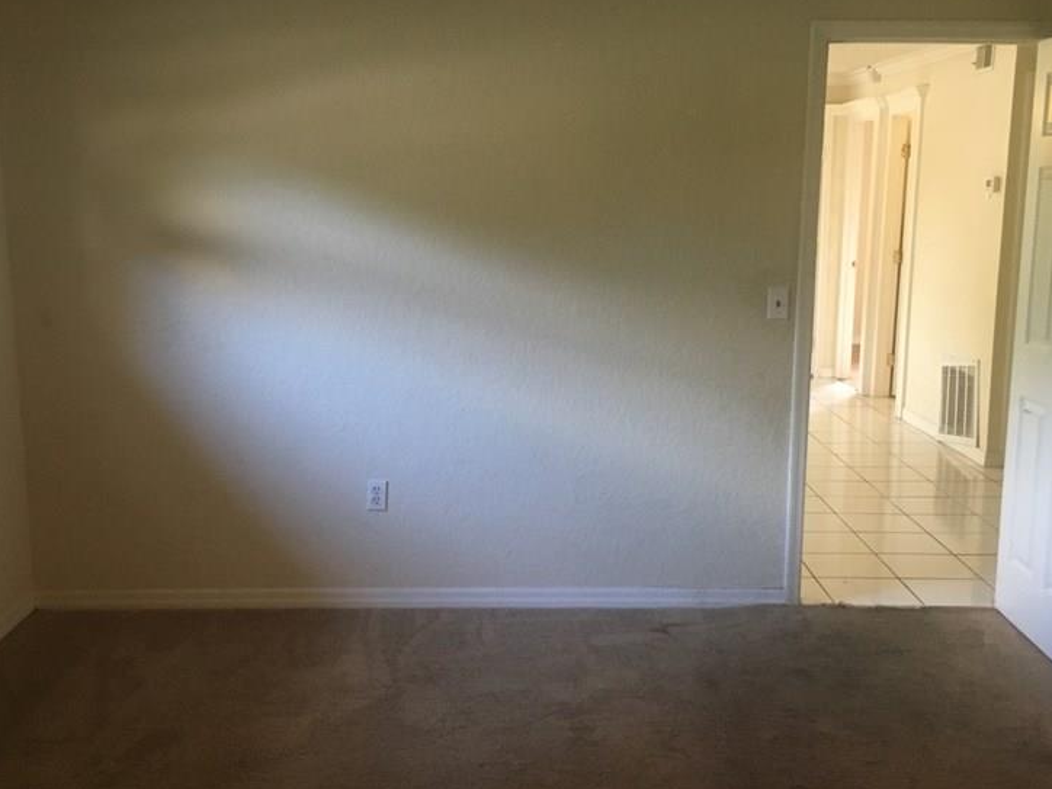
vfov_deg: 35.1
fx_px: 1246
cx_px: 529
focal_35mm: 41
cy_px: 423
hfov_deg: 45.8
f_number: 2.2
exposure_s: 1/24
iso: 200
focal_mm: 4.15
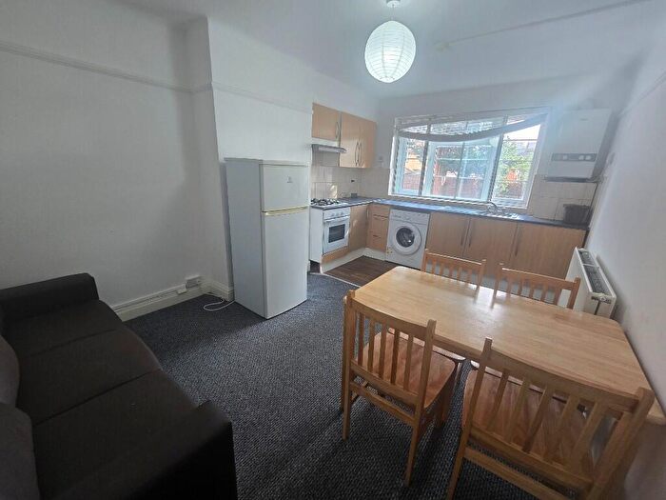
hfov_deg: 106.2
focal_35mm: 13
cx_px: 333
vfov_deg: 89.9
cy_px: 250
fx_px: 250
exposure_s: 1/50
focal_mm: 2.2
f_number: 2.2
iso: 80
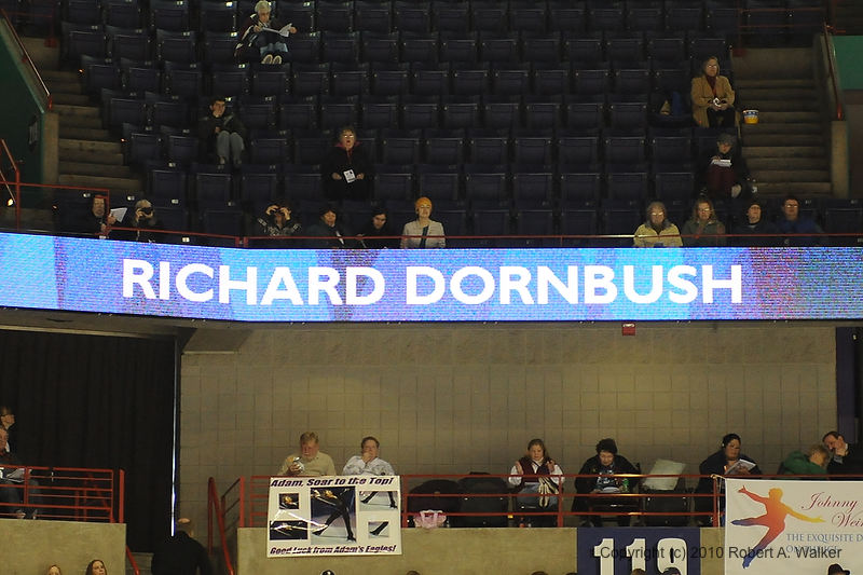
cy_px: 288
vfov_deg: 13.0
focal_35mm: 105
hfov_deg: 19.5
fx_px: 2516
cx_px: 432
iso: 1400
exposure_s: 1/250
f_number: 2.8
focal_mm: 70
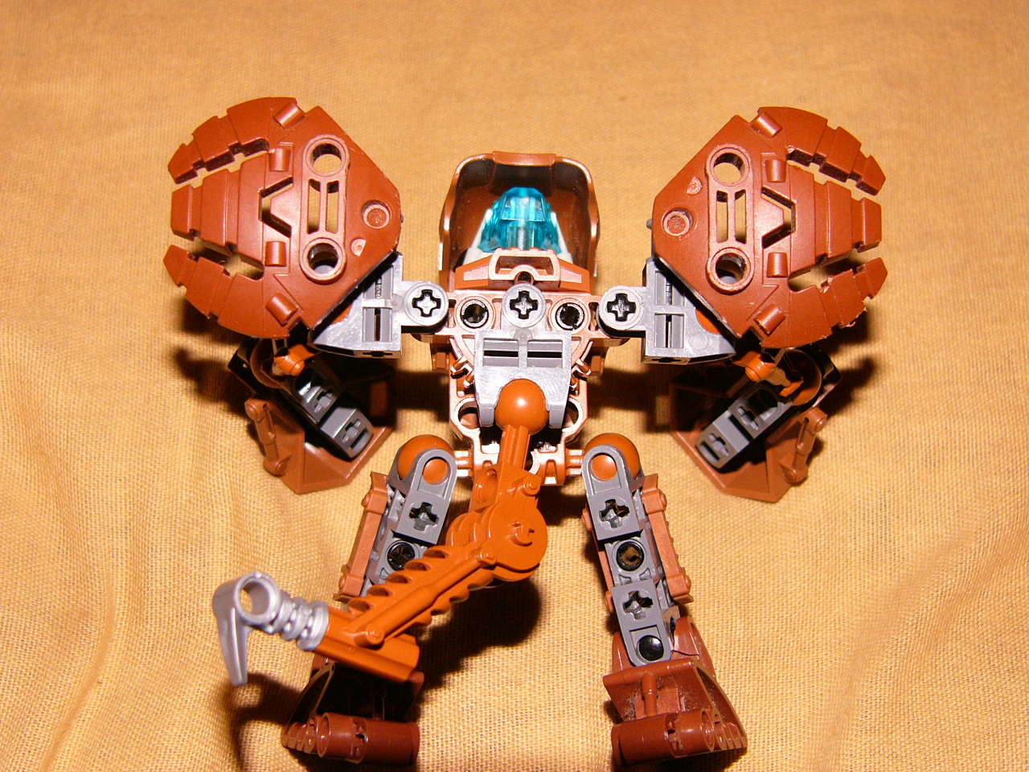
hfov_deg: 31.2
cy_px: 386
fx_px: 1843
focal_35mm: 62
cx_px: 514
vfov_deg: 23.7
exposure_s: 1/100
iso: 100
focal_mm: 10.3
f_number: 2.8
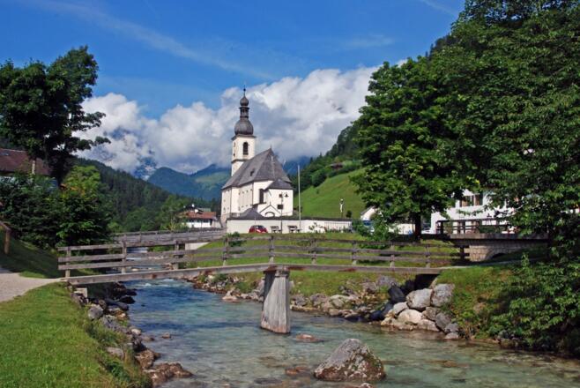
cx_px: 290
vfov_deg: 34.3
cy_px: 194
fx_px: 629
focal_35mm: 39
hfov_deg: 49.5
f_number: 14
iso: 160
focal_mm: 26
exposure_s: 1/125
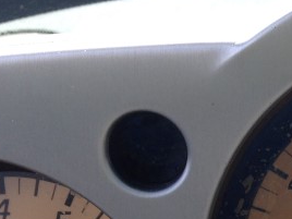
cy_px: 285
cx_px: 402
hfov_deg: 14.8
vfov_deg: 11.5
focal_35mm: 126
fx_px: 1063
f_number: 2.4
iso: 50
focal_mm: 4.12
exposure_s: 1/153
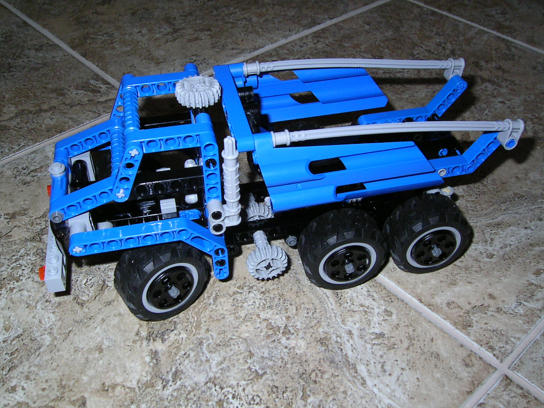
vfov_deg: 39.7
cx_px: 272
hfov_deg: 51.4
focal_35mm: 36
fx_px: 566
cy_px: 204
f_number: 4.8
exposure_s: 1/30
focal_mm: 5.6
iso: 100
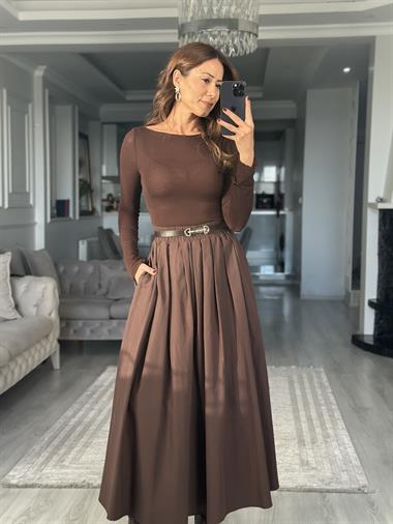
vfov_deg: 39.6
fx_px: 726
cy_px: 262
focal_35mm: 48
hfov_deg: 30.3
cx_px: 196
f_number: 1.78
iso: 80
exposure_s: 1/121
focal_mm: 6.86
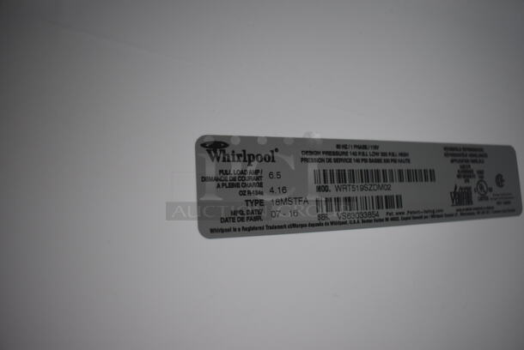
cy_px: 175
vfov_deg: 48.0
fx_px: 393
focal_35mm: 27
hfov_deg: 67.3
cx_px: 262
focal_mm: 18
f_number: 4
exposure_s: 1/60
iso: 1000
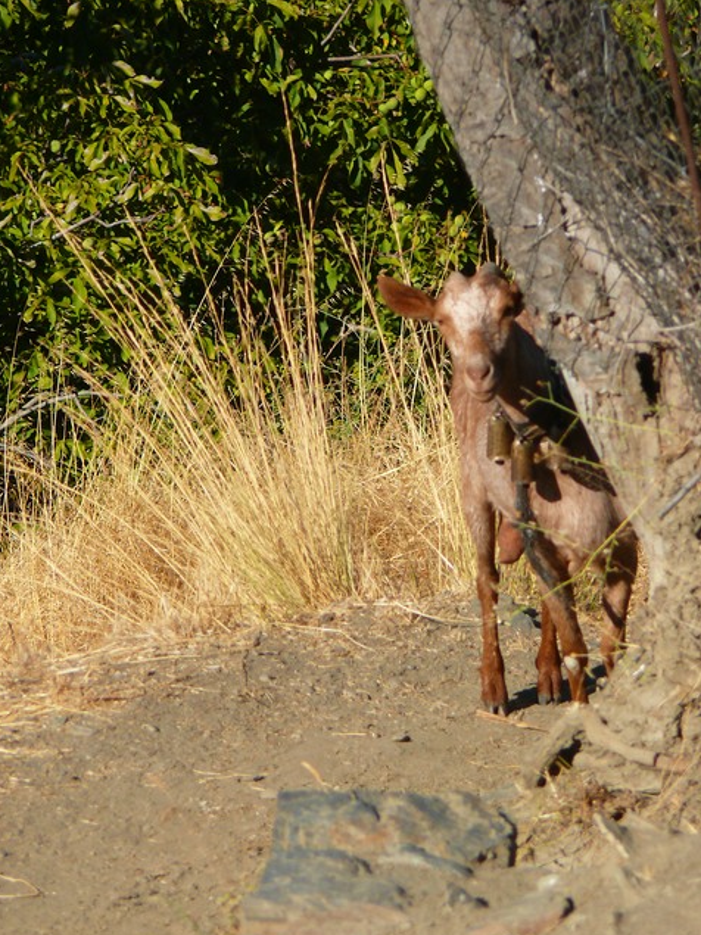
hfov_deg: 3.0
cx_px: 408
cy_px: 468
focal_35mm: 496
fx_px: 13397
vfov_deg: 4.0
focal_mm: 88.8
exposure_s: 1/200
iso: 100
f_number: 5
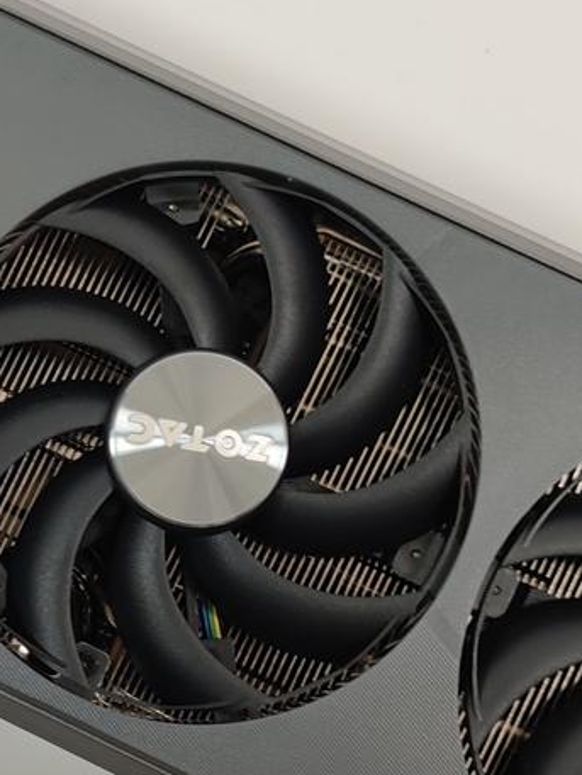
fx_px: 1837
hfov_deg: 17.8
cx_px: 73
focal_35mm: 82
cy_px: 521
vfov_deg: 23.7
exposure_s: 1/100
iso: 65
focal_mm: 6.78
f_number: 1.85
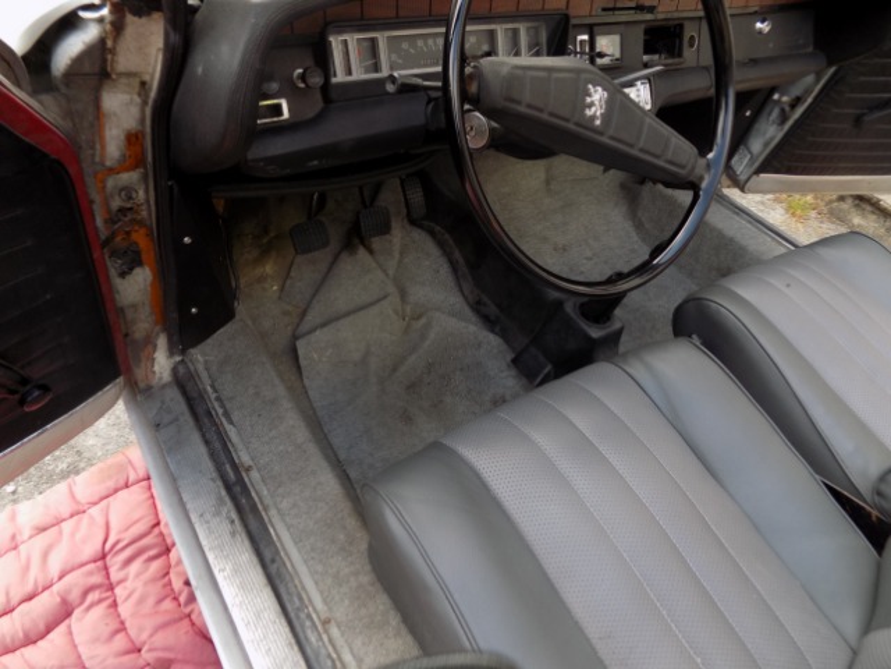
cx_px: 446
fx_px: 592
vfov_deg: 58.9
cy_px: 334
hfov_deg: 73.9
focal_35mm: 23
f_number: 3.1
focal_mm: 4
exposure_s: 1/125
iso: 80
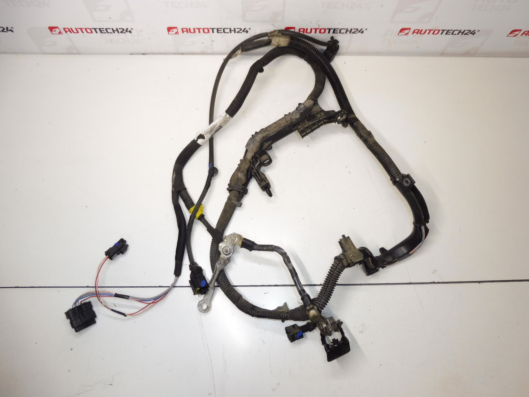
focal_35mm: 24
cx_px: 264
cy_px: 198
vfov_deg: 56.8
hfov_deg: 71.6
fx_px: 367
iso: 200
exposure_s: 1/80
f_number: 3.5
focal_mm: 4.3
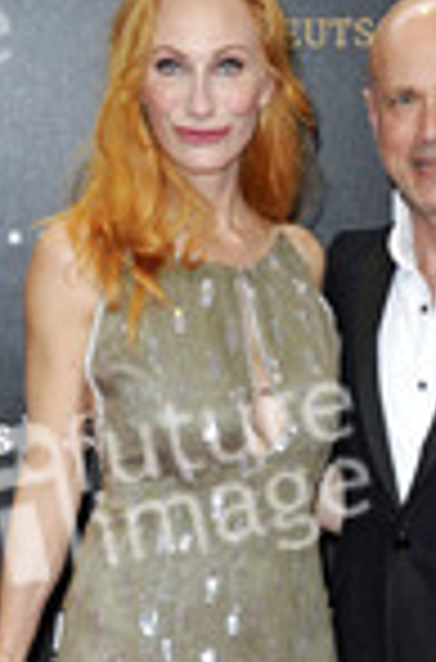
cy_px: 716
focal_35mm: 131
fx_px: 2397
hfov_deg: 10.4
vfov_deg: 15.3
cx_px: 270
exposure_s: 1/160
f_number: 6.3
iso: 500
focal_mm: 48
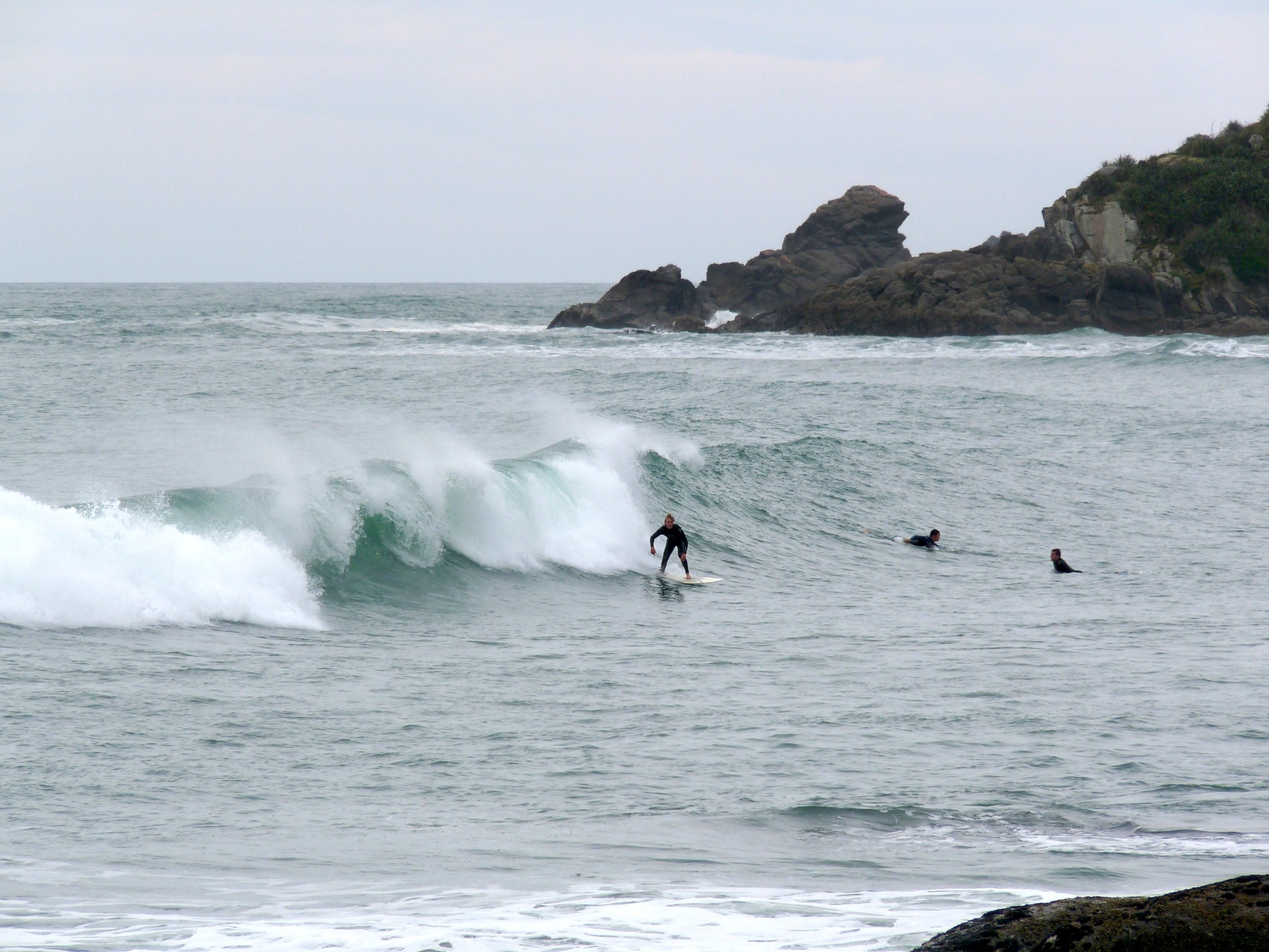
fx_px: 11511
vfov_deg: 4.7
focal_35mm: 314
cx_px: 634
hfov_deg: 6.3
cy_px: 476
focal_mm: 55.8
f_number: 5.6
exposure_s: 1/400
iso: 100
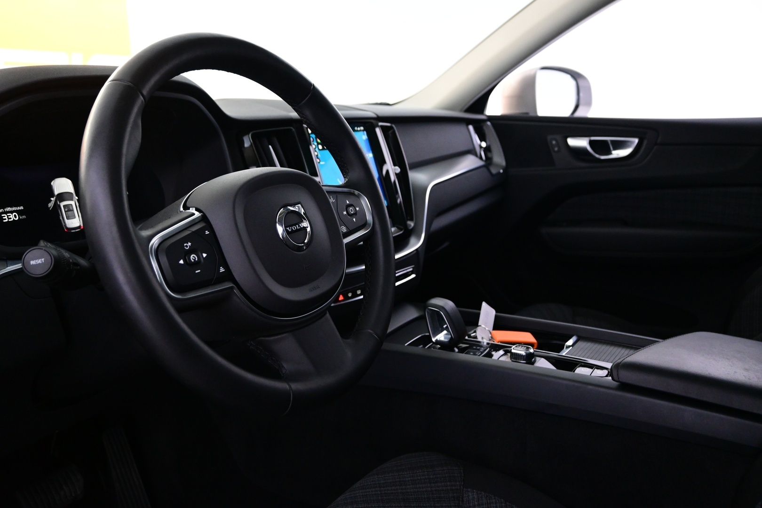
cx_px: 381
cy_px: 254
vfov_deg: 44.6
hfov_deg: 63.2
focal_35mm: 29
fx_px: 619
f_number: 3.8
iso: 2200
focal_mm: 19.5
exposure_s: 1/30
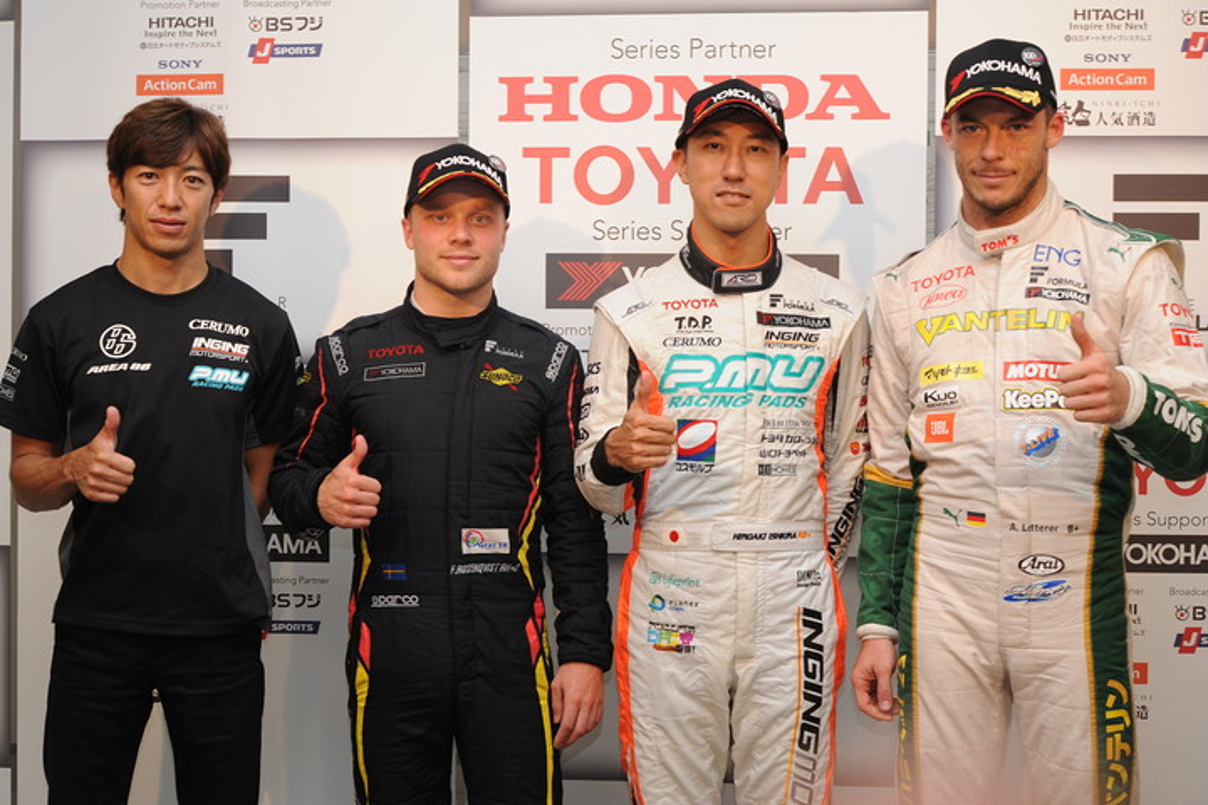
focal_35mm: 55
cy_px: 402
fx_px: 1845
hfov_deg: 36.2
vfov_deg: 24.6
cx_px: 604
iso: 800
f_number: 8
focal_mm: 55
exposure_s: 1/60
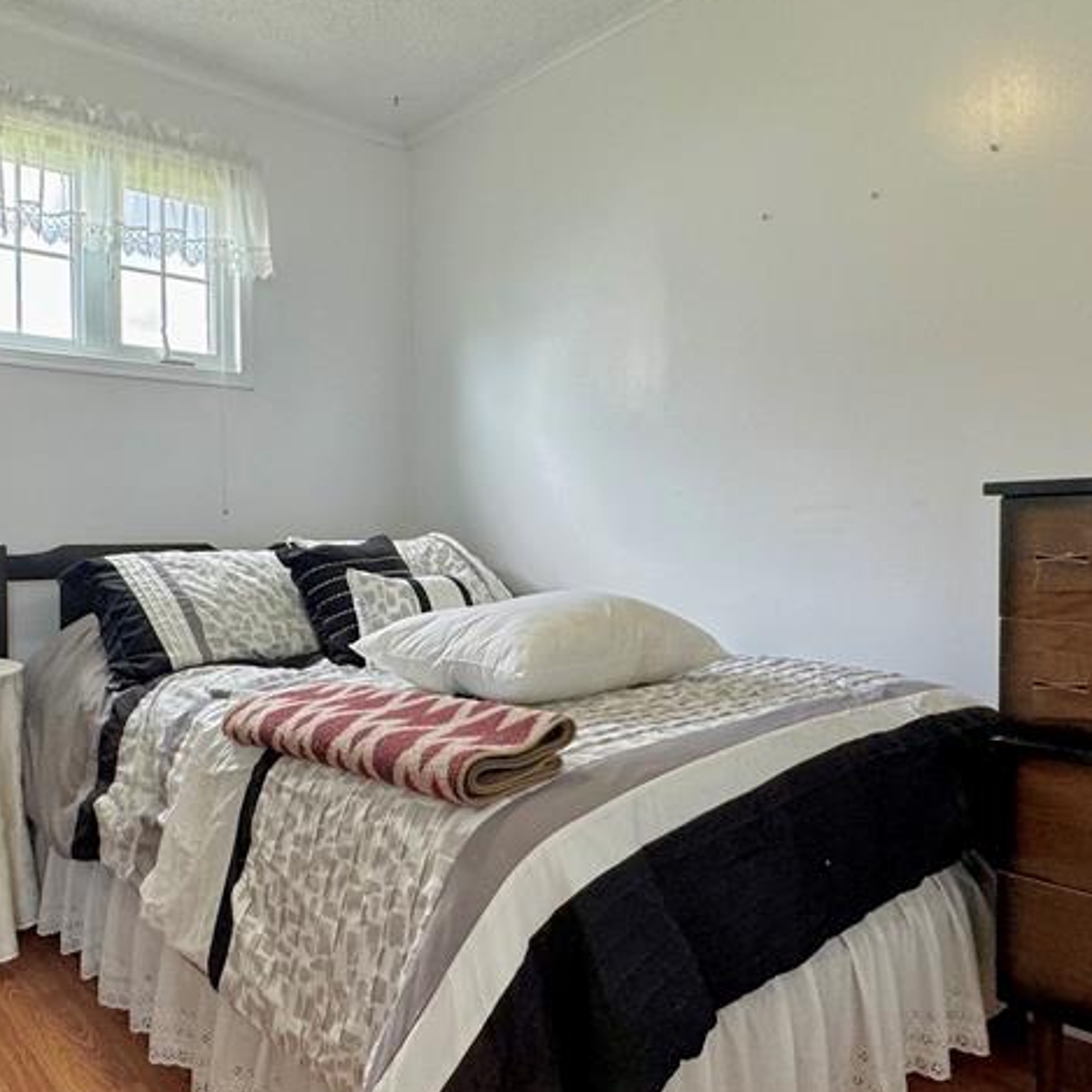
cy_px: 561
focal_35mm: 27
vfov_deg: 59.1
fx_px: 964
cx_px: 421
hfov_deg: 58.5
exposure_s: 1/120
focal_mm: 2.22
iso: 160
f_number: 2.2
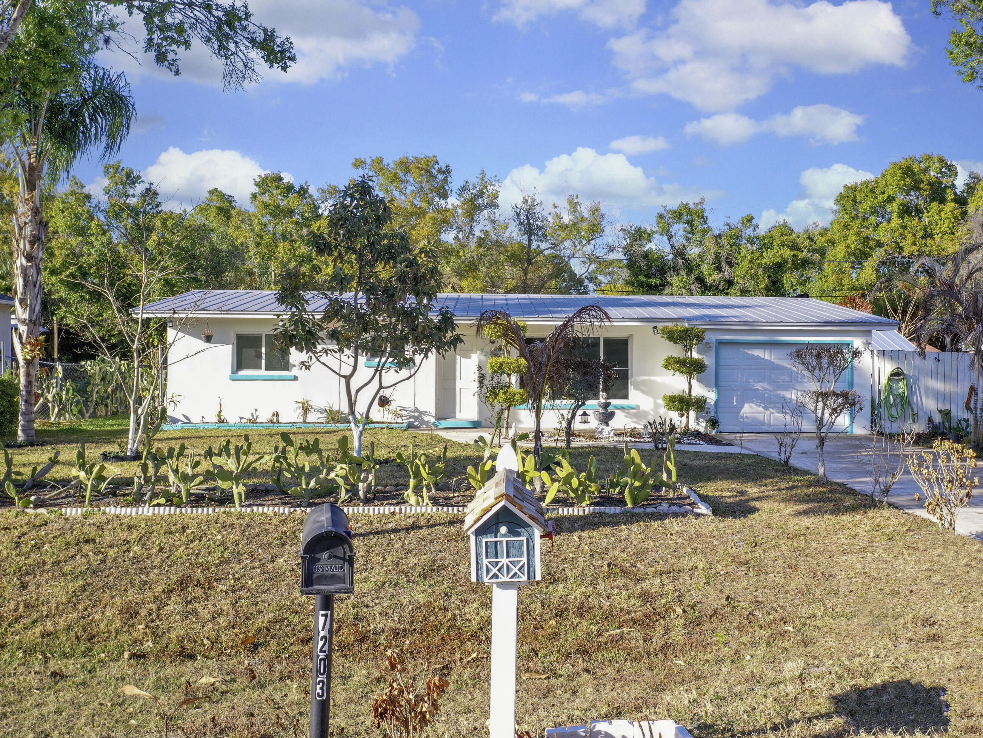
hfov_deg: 58.3
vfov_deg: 45.4
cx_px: 521
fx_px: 880
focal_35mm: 31
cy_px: 373
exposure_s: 1/200
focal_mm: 10.26
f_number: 5
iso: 100
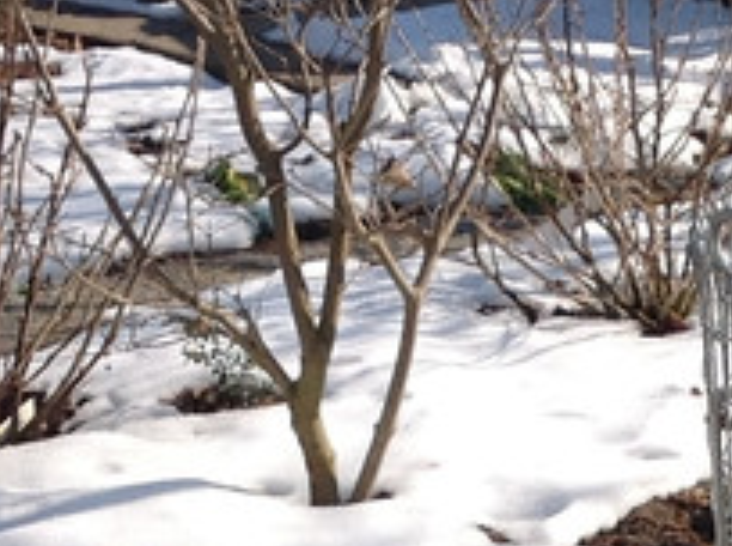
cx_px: 705
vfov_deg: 7.8
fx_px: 3882
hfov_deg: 10.7
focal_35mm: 184
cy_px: 916
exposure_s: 1/2016
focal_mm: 4.28
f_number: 2.4
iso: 50
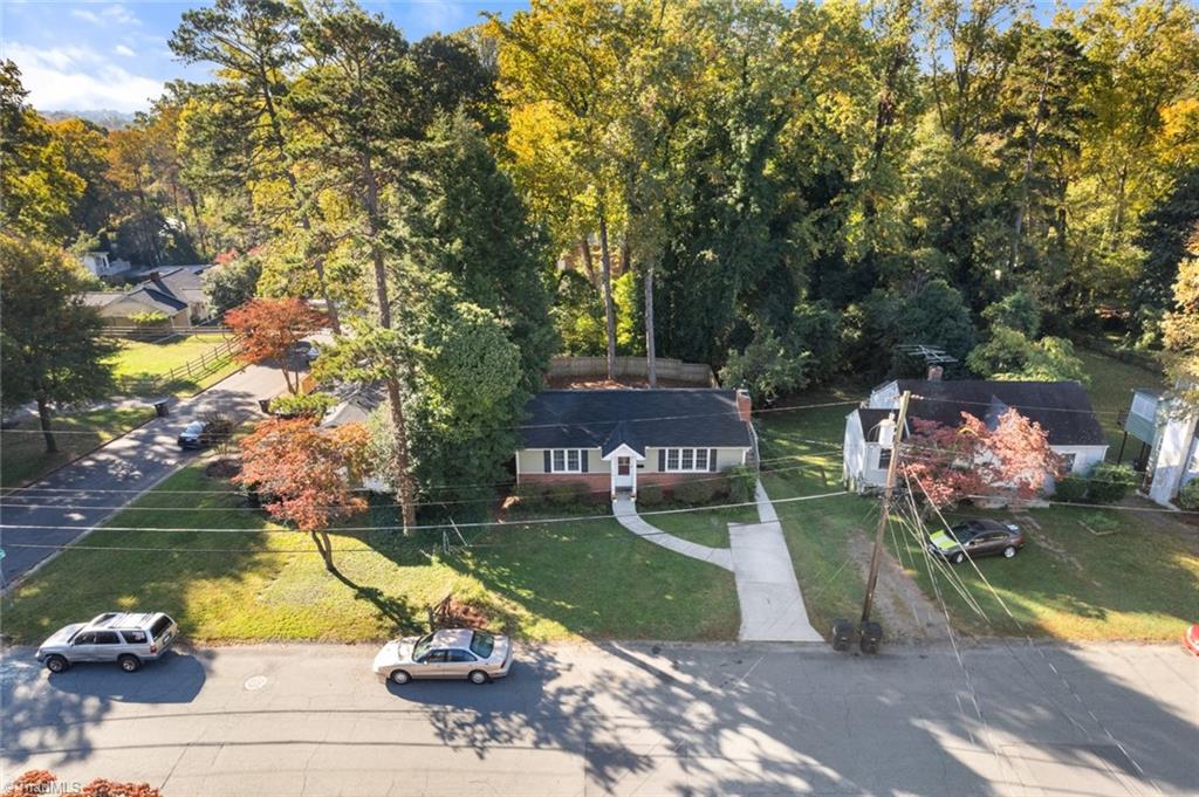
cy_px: 398
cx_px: 600
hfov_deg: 78.6
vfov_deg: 57.1
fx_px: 732
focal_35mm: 22
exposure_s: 1/320
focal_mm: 8.38
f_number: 2.8
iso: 100
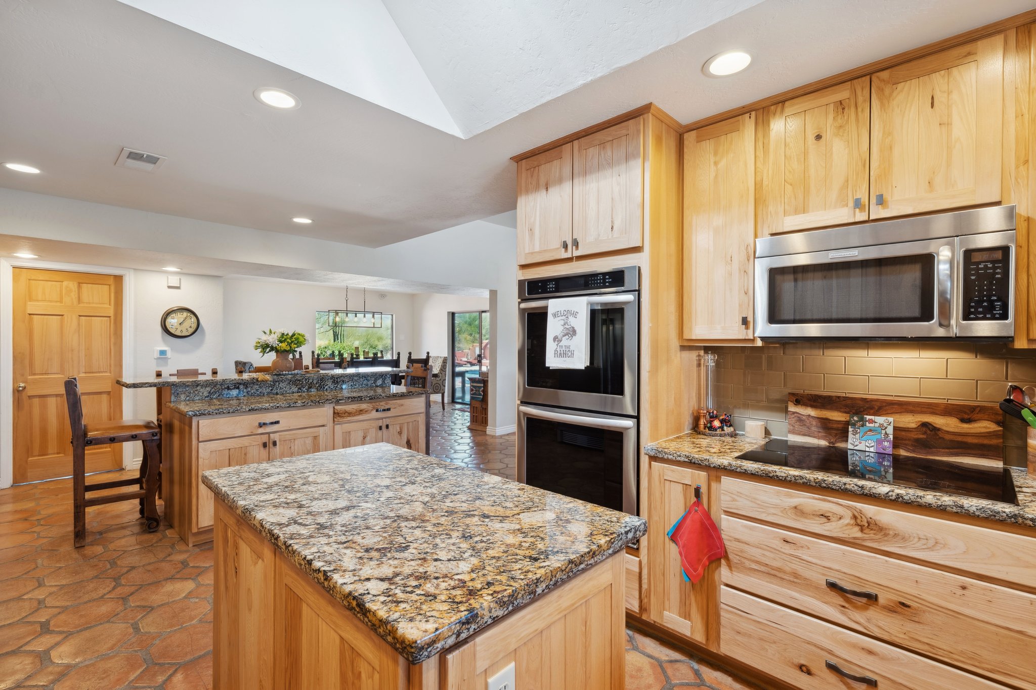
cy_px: 345
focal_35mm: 16
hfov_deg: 96.7
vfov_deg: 73.7
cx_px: 518
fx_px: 460
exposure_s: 1/10
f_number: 8
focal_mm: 16
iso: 400
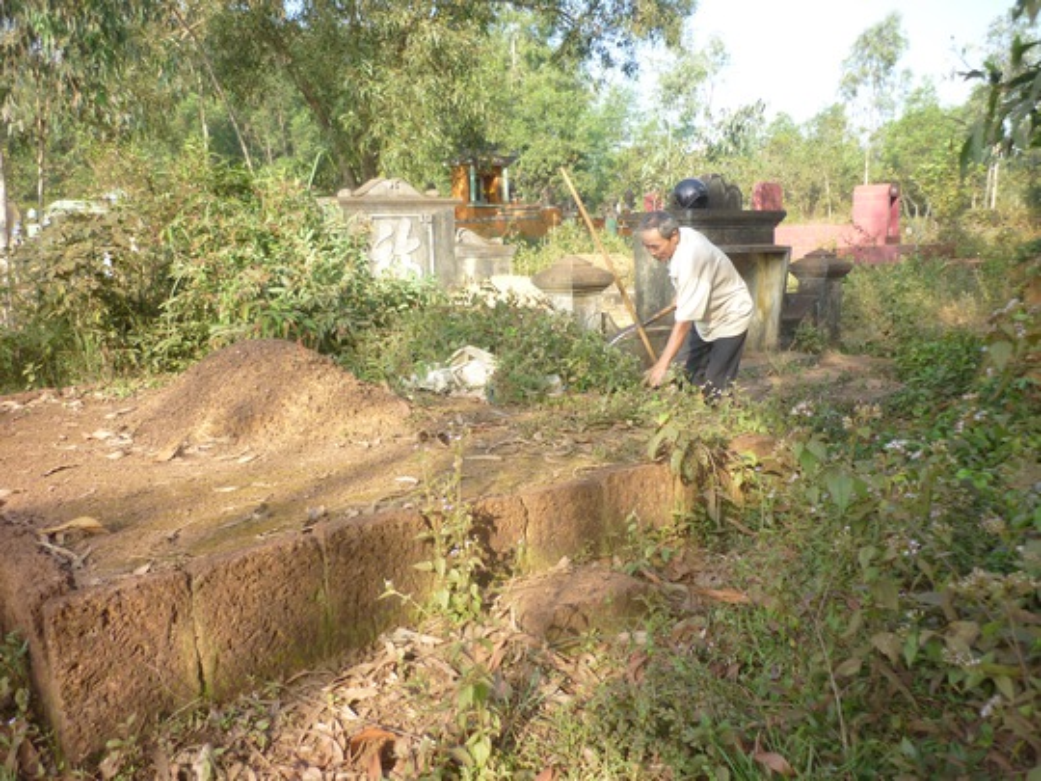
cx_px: 520
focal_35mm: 33
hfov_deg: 55.4
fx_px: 992
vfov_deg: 42.9
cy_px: 390
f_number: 2.8
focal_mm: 5.5
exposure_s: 1/200
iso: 80
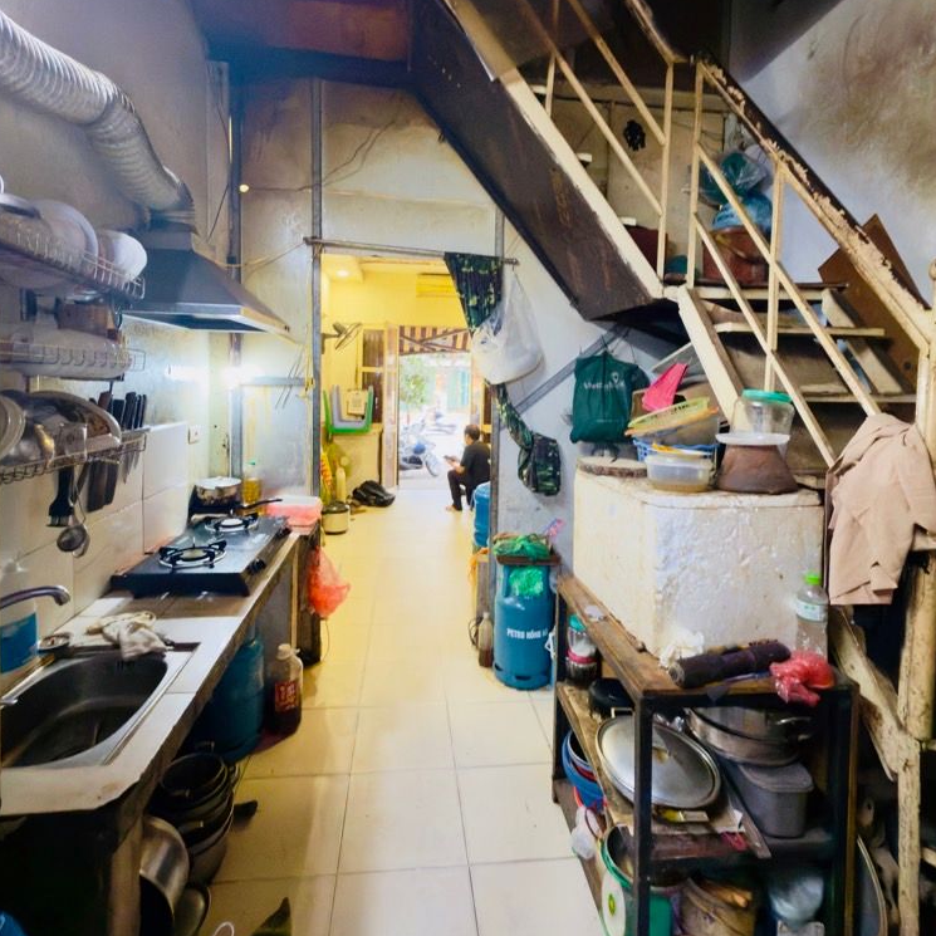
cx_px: 456
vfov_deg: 83.5
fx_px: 520
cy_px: 405
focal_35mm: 17
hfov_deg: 84.0
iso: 250
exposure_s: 1/30
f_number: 2.2
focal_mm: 2.22
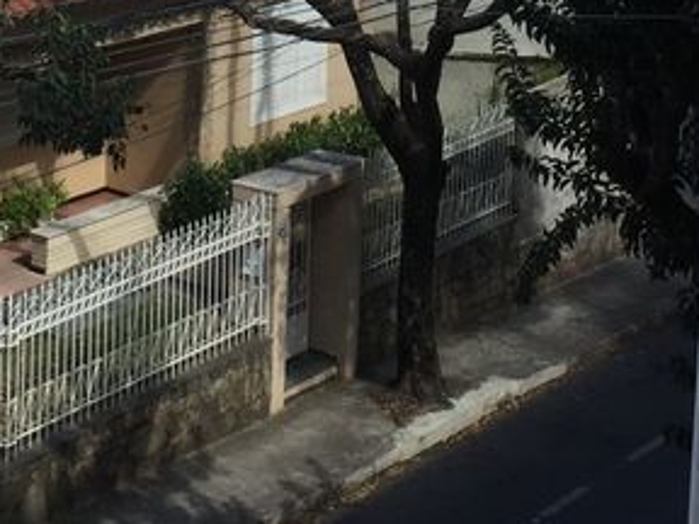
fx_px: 2080
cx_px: 226
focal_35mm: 103
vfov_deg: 13.5
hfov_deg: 19.0
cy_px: -267
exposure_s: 1/1464
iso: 32
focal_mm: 4.15
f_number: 2.2
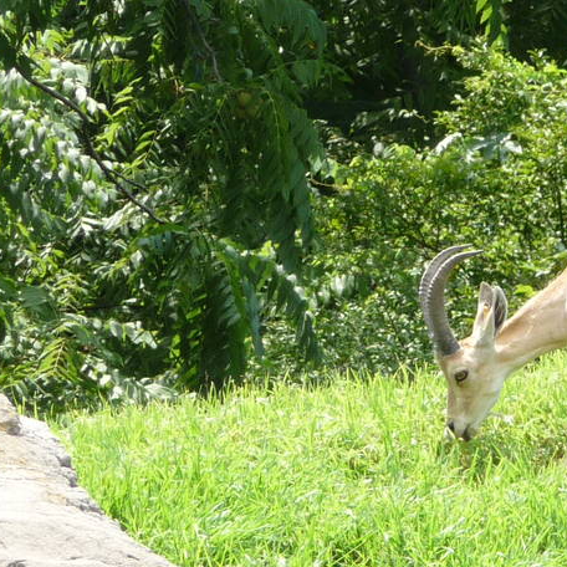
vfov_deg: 2.0
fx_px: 16085
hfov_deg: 2.0
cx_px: 683
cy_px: 269
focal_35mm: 868
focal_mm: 47
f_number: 4.9
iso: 100
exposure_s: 1/160
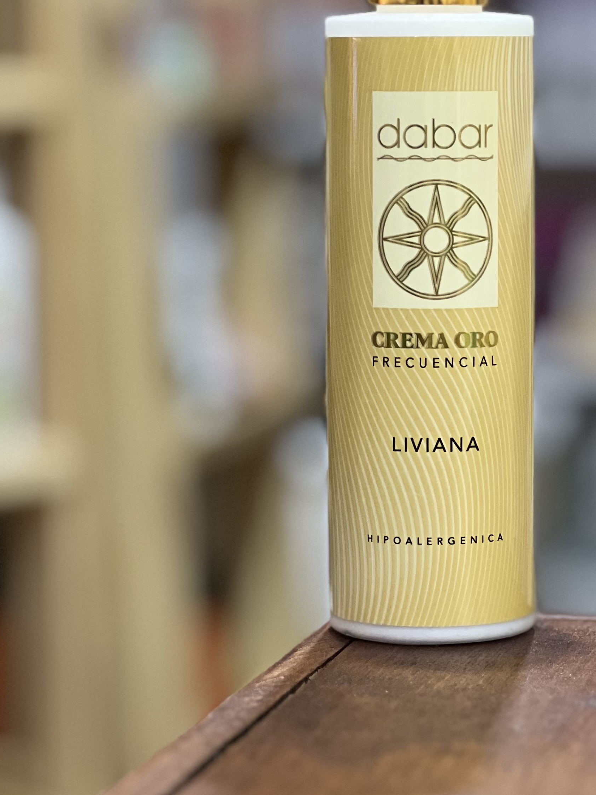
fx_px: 3169
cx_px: 436
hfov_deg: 10.7
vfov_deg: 14.3
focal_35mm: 138
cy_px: 235
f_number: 2.8
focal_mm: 9
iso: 400
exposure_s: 1/20
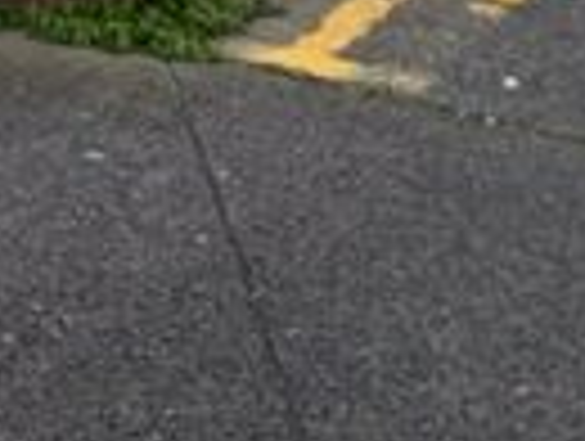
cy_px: -646
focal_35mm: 140
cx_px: -374
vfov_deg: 9.4
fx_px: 2370
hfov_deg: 13.1
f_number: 1.8
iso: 25
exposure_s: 1/374
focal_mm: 4.25
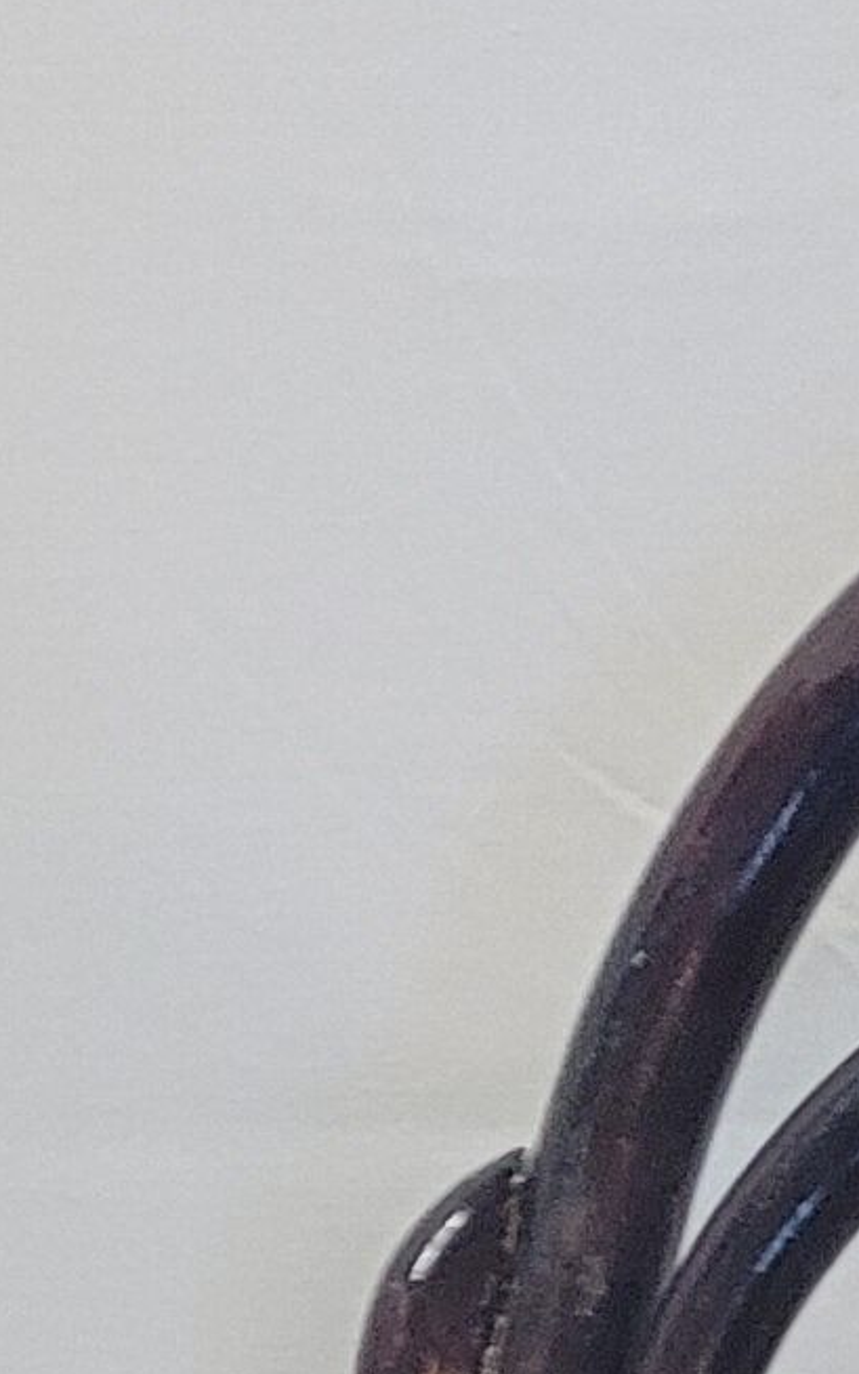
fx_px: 6365
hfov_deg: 7.7
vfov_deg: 10.0
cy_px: 3805
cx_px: 210
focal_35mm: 170
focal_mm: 5.4
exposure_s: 1/50
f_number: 1.8
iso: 500
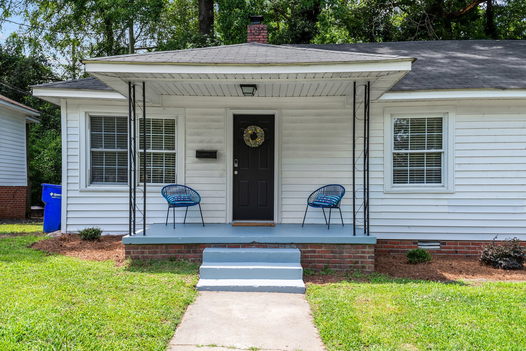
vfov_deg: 40.0
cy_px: 179
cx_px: 262
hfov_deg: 57.2
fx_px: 482
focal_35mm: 33
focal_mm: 32
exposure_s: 1/125
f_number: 9
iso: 160
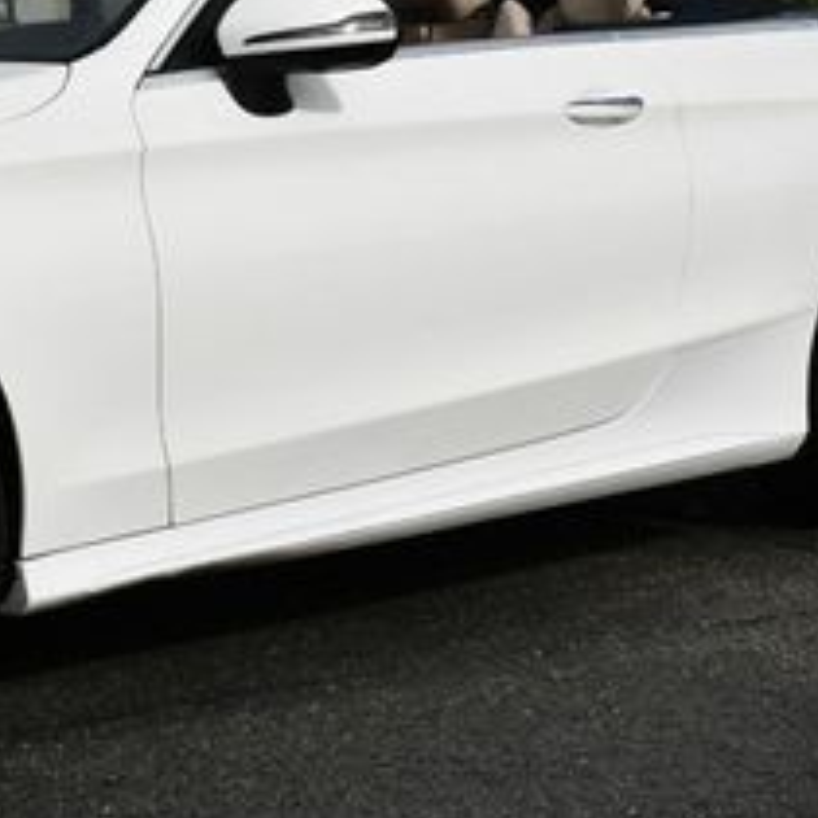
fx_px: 3048
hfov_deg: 15.0
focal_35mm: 114
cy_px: 82
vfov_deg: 15.1
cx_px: -35
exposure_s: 1/400
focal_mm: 22
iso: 100
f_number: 10
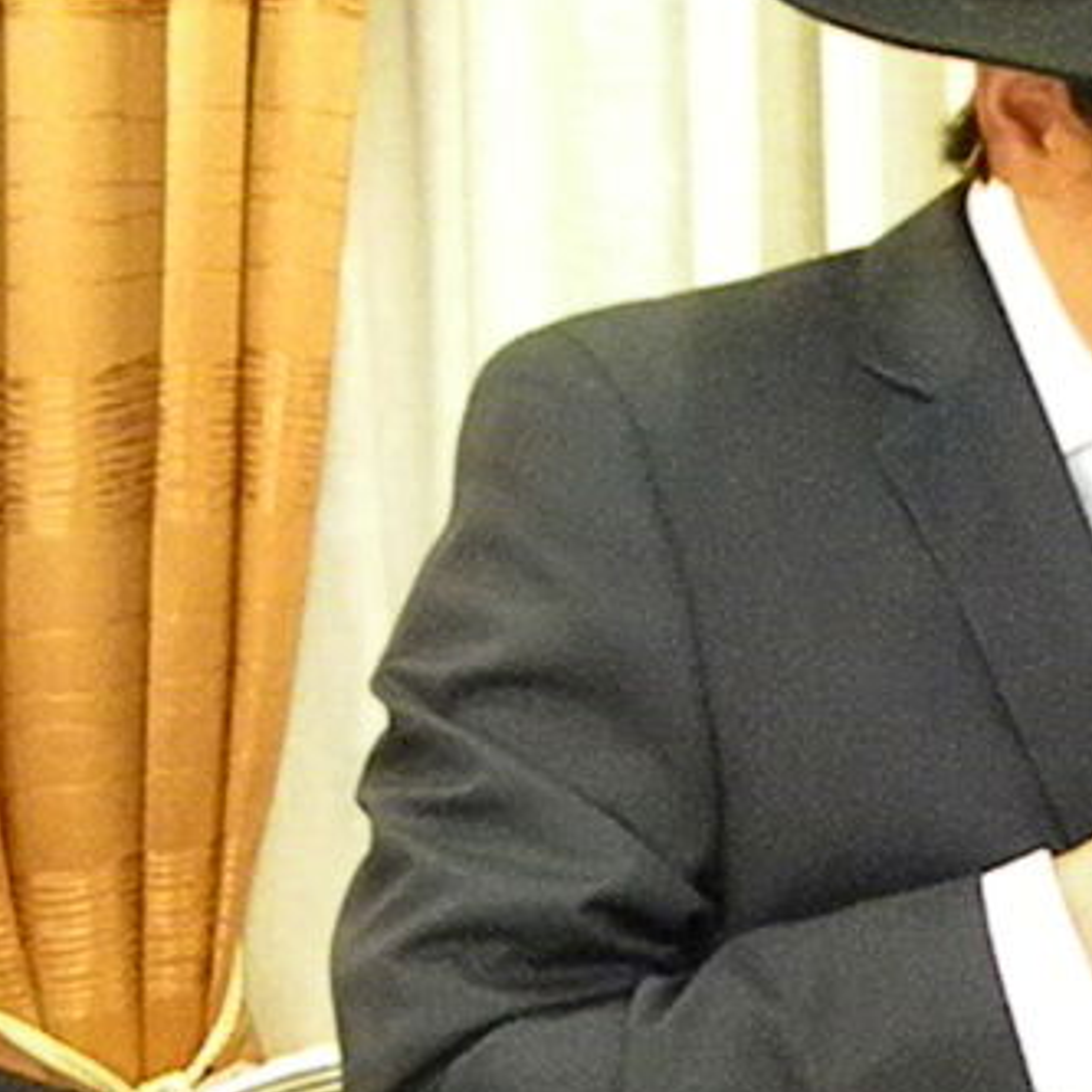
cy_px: 876
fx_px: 2712
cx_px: 1459
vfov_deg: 22.5
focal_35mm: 76
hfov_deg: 20.6
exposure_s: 1/46.8
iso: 3200
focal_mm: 5
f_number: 3.5
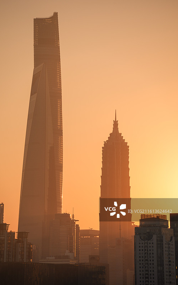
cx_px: 83
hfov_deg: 6.7
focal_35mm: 196
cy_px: 142
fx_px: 1523
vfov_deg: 10.7
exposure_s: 1/640
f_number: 8
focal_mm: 191.1
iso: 100
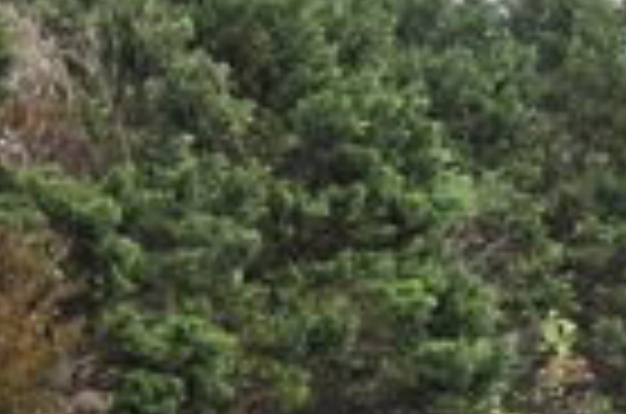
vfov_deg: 9.2
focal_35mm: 138
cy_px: 873
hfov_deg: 14.3
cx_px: 829
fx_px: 2394
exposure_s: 1/596
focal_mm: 5.4
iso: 25
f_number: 1.8
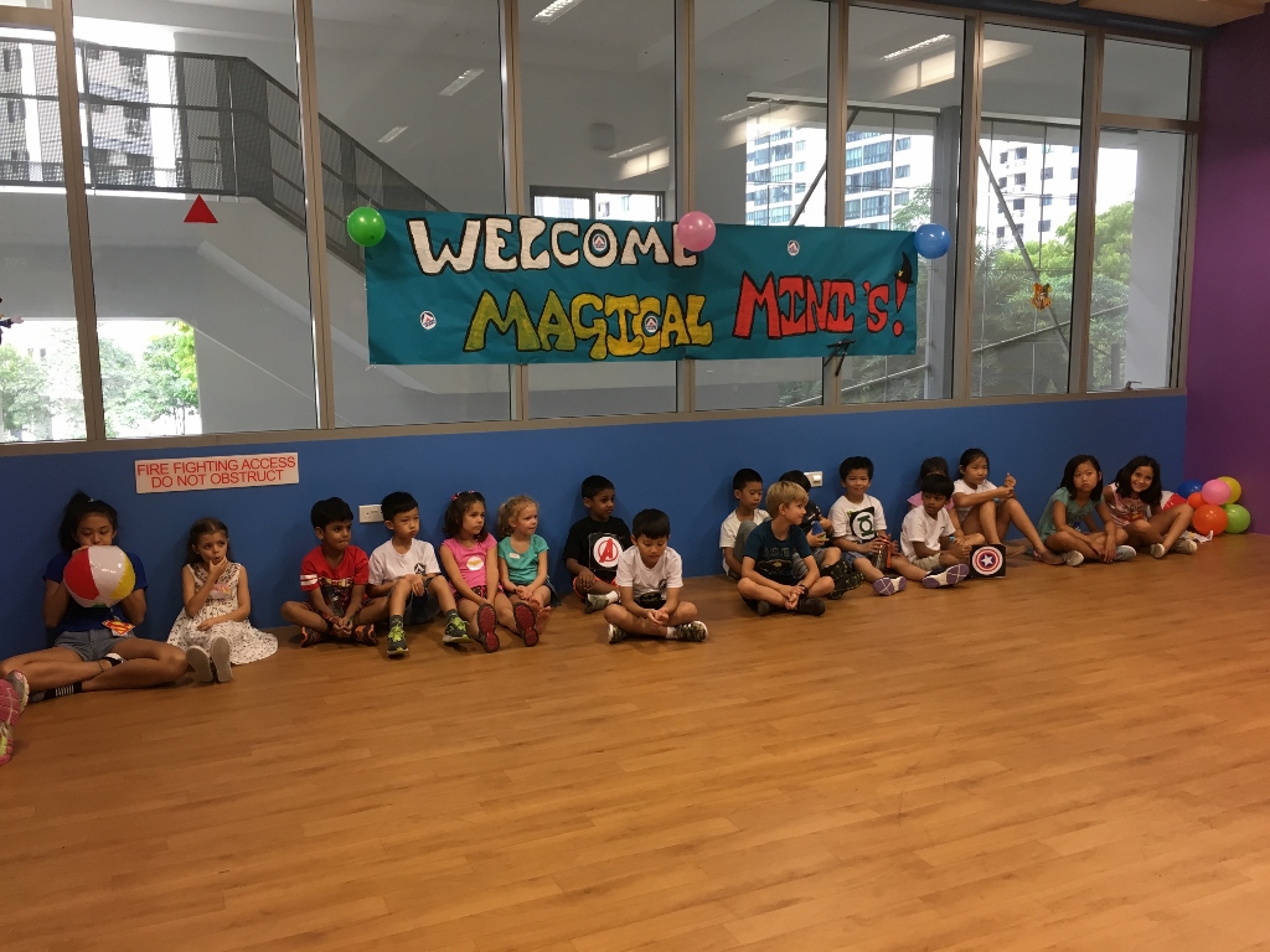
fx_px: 1064
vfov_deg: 48.2
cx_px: 635
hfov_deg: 61.7
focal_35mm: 29
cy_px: 476
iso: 80
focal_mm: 4.15
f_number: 2.2
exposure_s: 1/33
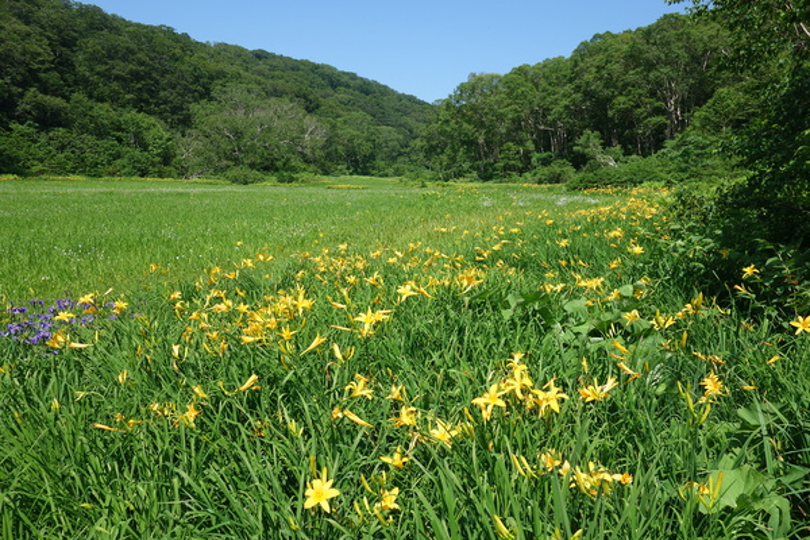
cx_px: 405
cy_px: 270
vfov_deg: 46.4
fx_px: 630
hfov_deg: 65.5
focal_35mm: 28
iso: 125
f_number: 5.6
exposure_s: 1/400
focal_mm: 10.4
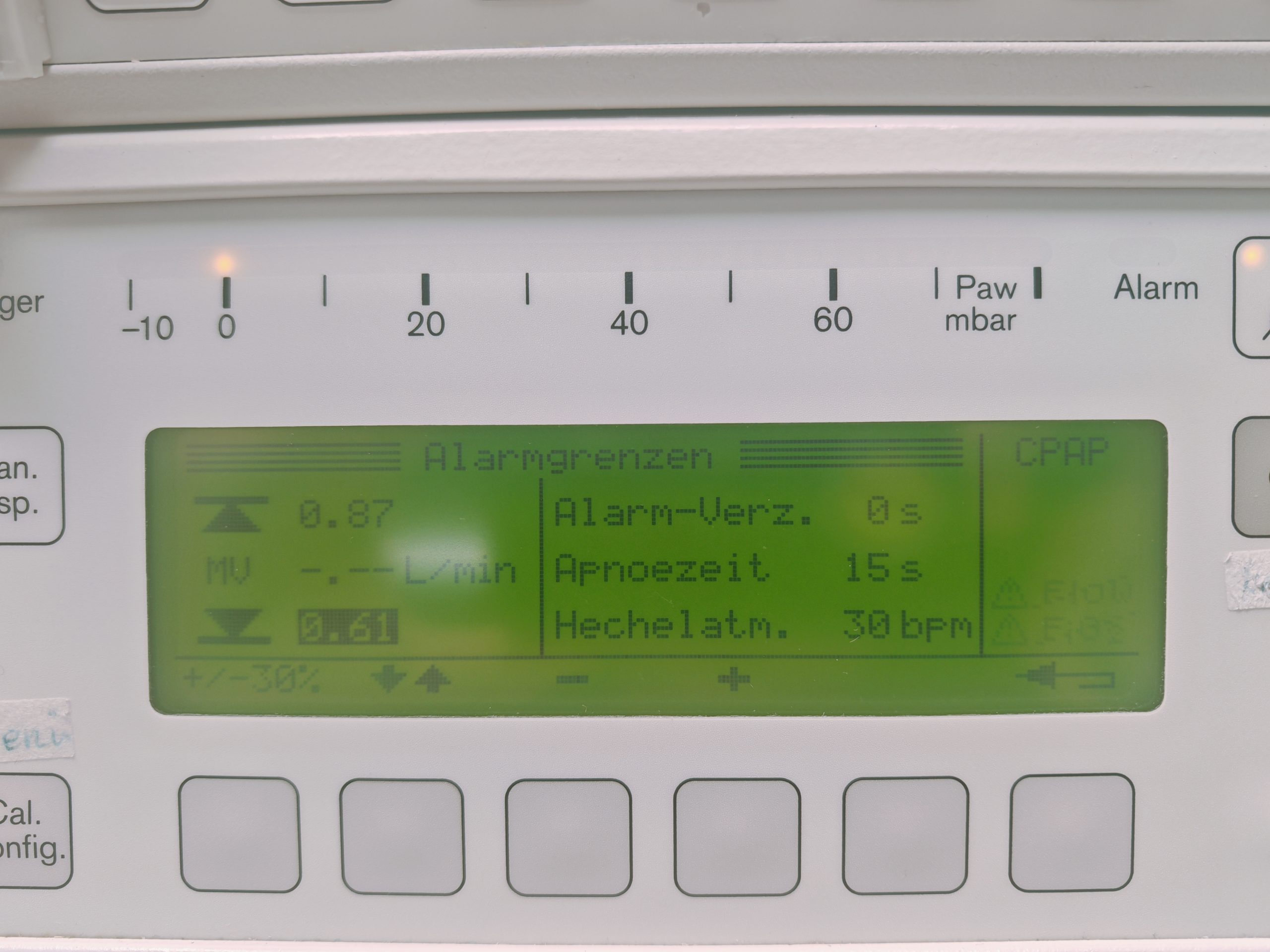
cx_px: 635
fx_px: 991
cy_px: 476
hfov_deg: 65.3
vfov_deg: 51.4
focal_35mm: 27
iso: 100
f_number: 2
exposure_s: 1/100
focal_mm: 6.83
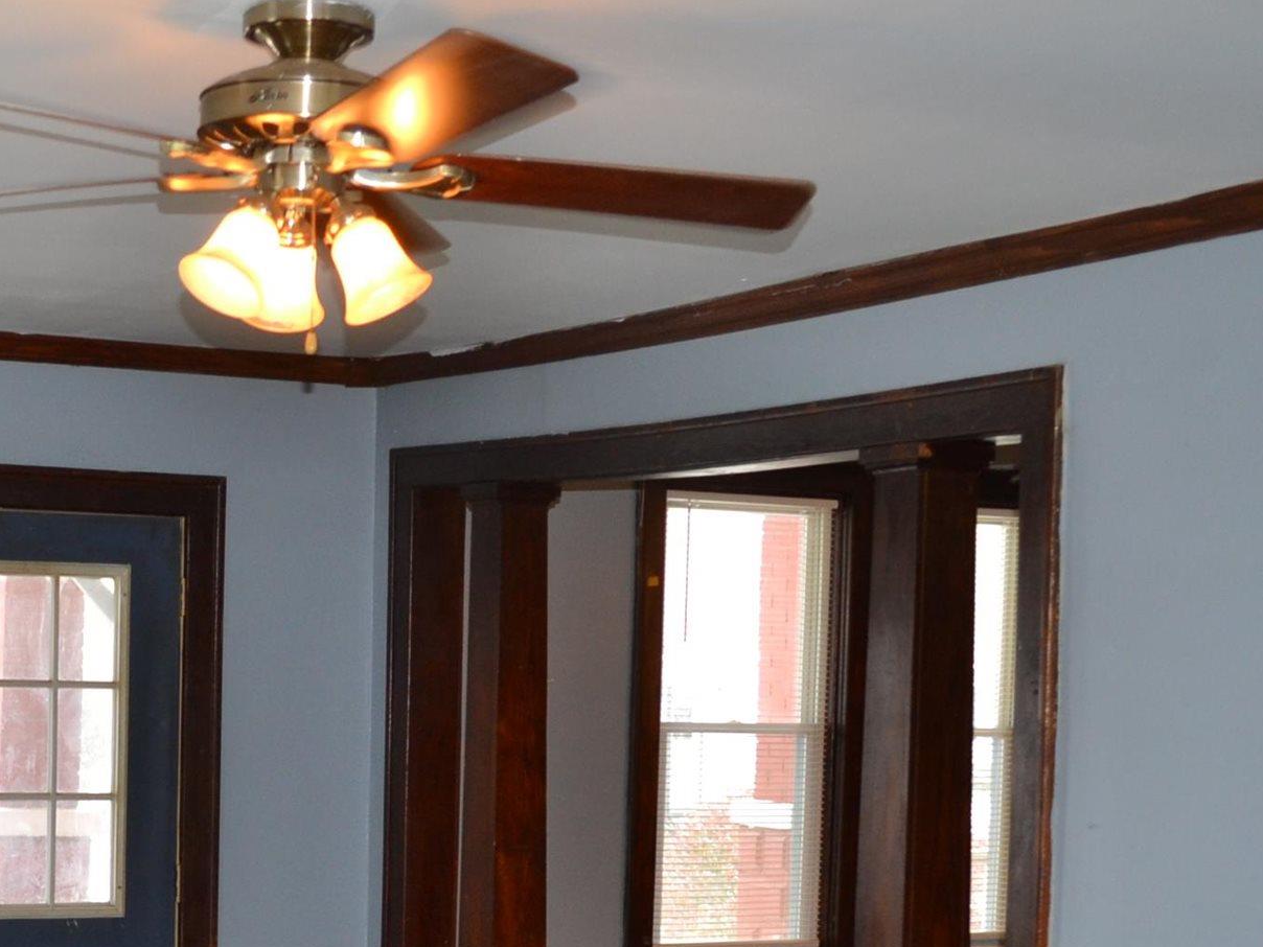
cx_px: 83
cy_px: 919
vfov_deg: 21.6
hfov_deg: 28.1
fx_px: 2408
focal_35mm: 66
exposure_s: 1/60
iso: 500
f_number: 3.5
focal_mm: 18
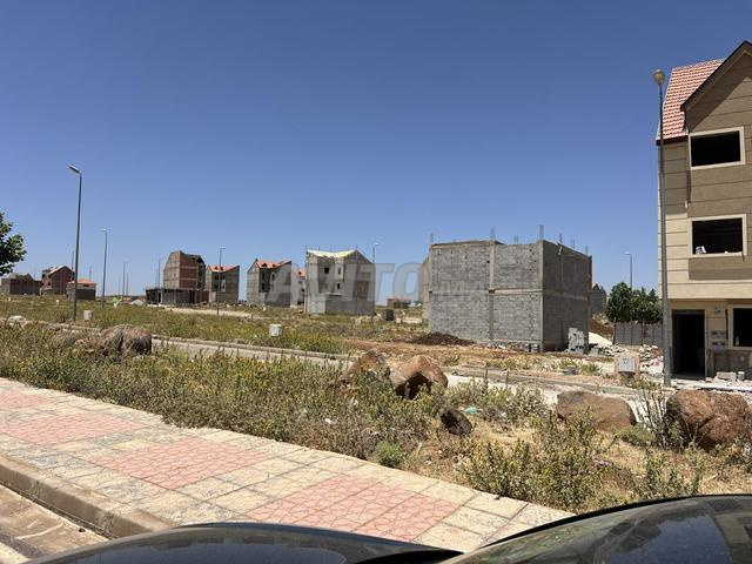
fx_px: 565
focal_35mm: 26
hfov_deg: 67.3
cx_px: 376
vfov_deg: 53.1
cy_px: 282
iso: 50
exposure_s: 1/6579
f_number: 1.5
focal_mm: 5.7
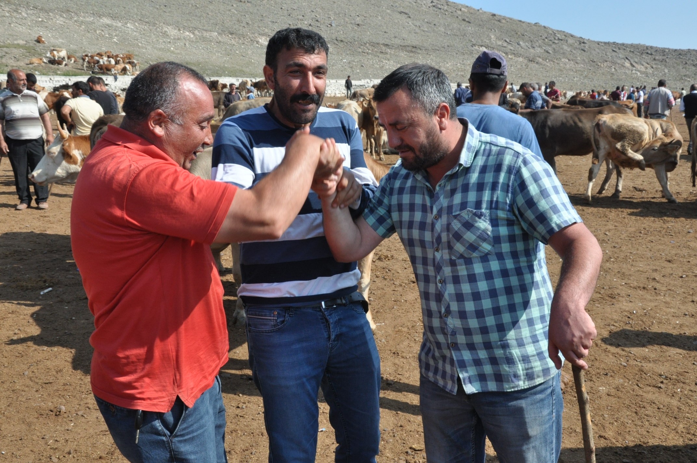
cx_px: 348
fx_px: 754
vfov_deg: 34.1
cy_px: 232
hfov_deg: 49.6
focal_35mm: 39
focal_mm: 26
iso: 800
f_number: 13
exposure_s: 1/640
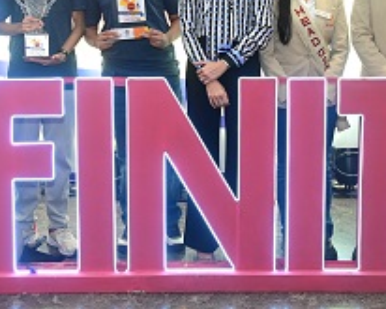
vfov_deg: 22.7
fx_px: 754
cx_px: 150
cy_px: 47
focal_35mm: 66
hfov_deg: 28.6
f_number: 5.6
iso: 2500
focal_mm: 29
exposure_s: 1/160
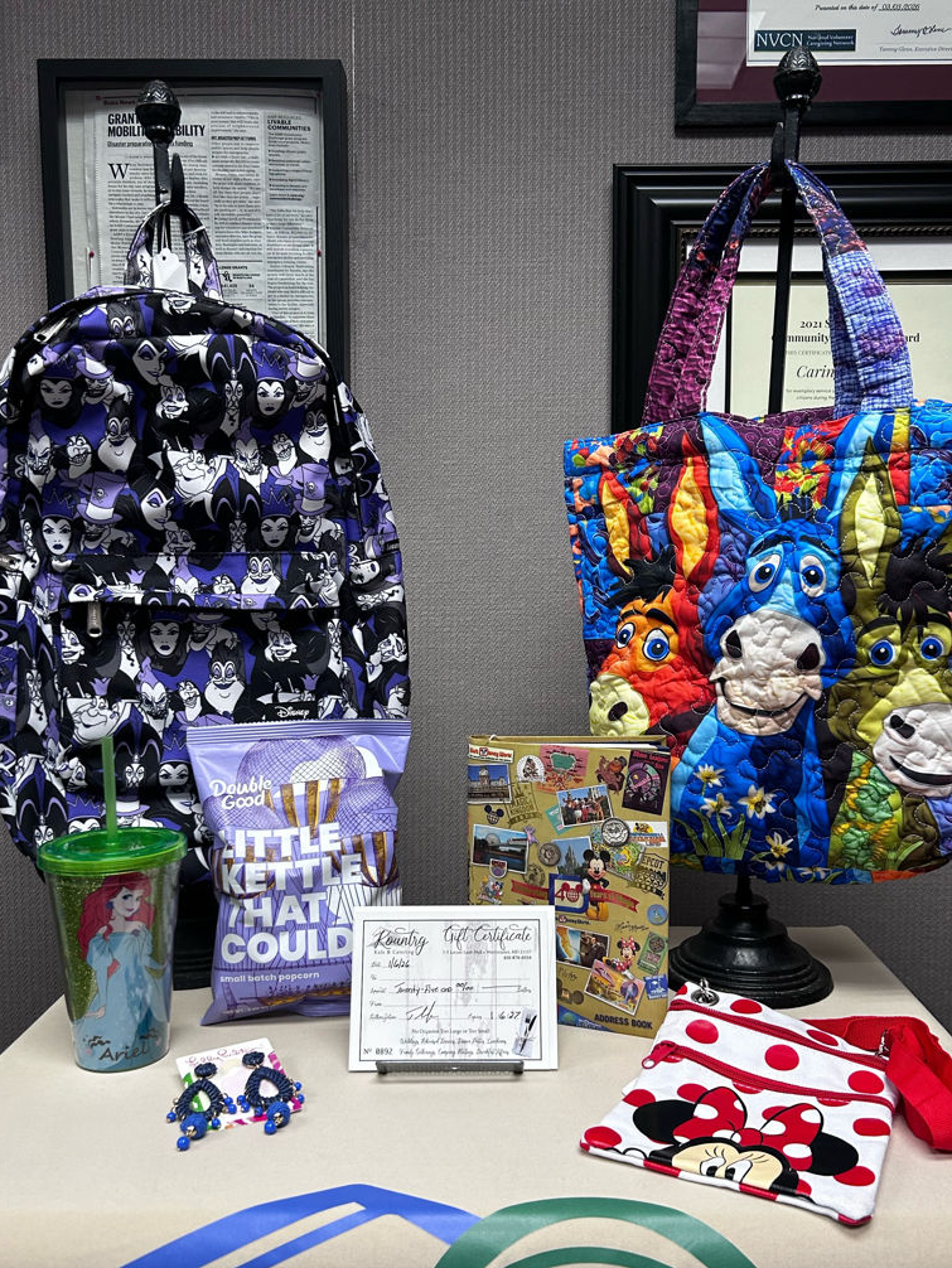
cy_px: 683
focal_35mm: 31
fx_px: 1136
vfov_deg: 58.3
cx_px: 512
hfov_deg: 45.4
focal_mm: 5.7
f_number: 1.5
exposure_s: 1/120
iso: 125
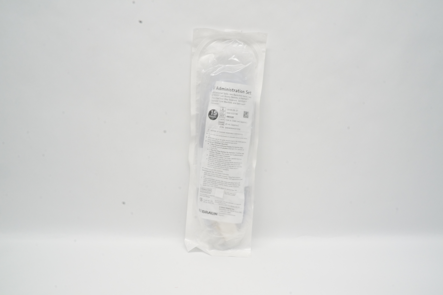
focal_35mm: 30
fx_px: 369
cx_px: 222
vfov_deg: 43.5
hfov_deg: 62.0
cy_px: 148
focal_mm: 20
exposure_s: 1/6
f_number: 22
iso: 800
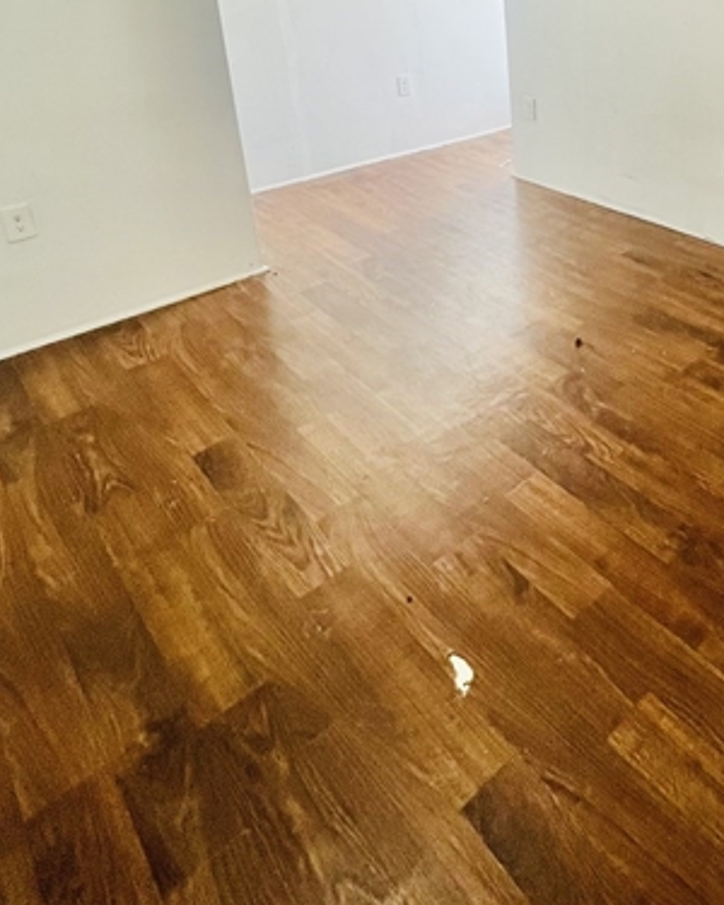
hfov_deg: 49.1
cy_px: 150
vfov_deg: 59.5
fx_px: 696
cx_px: 649
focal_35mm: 26
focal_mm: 1.57
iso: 125
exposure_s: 1/60
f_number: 1.8
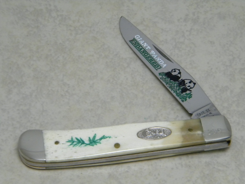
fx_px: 1047
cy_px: 92
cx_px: 122
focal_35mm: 148
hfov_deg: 13.3
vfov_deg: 10.0
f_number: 5
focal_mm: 26.8
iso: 400
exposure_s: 1/27
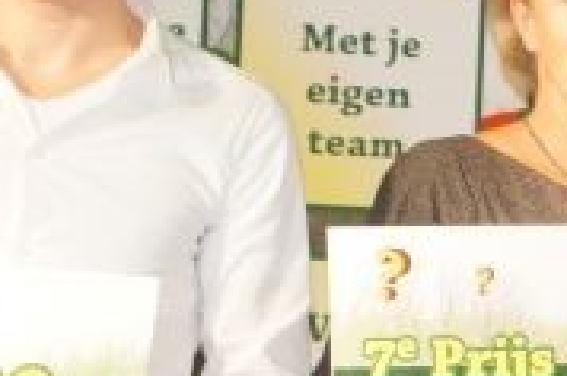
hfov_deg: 6.0
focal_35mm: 338
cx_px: 1134
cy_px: 660
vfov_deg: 4.0
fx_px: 5314
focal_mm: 40
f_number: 5.6
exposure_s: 1/160
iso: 800
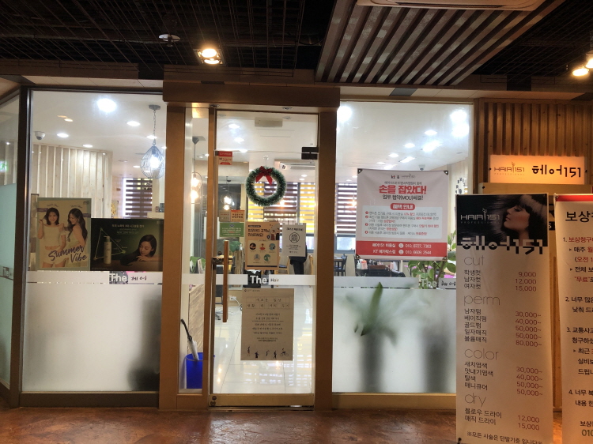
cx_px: 296
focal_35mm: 28
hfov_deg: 63.5
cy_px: 222
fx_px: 480
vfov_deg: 49.7
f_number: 1.8
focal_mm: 3.99
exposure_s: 1/24
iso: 40
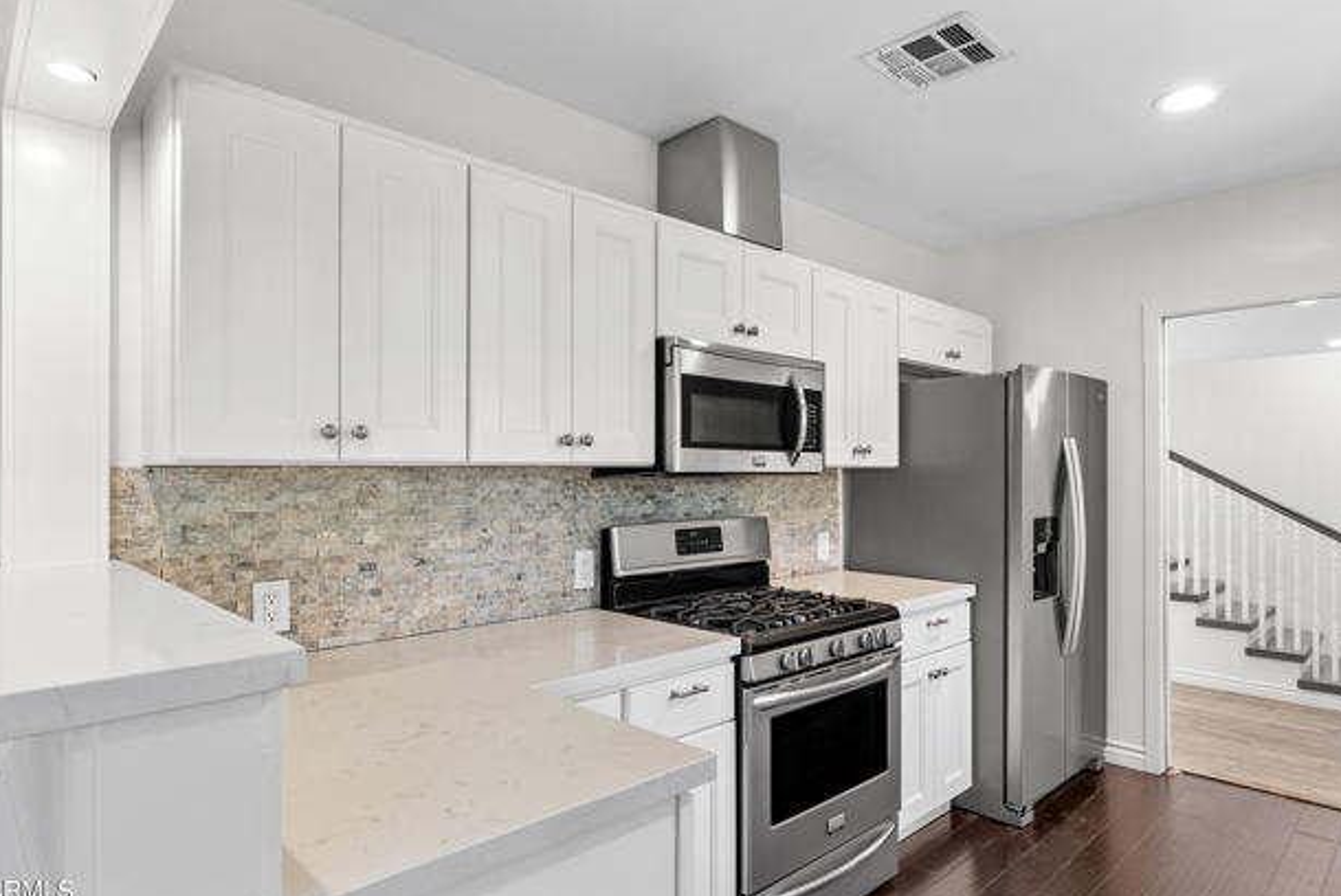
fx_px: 783
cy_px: 463
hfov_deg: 81.1
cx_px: 684
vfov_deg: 59.6
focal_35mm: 21
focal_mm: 20
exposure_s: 3
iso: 250
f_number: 8
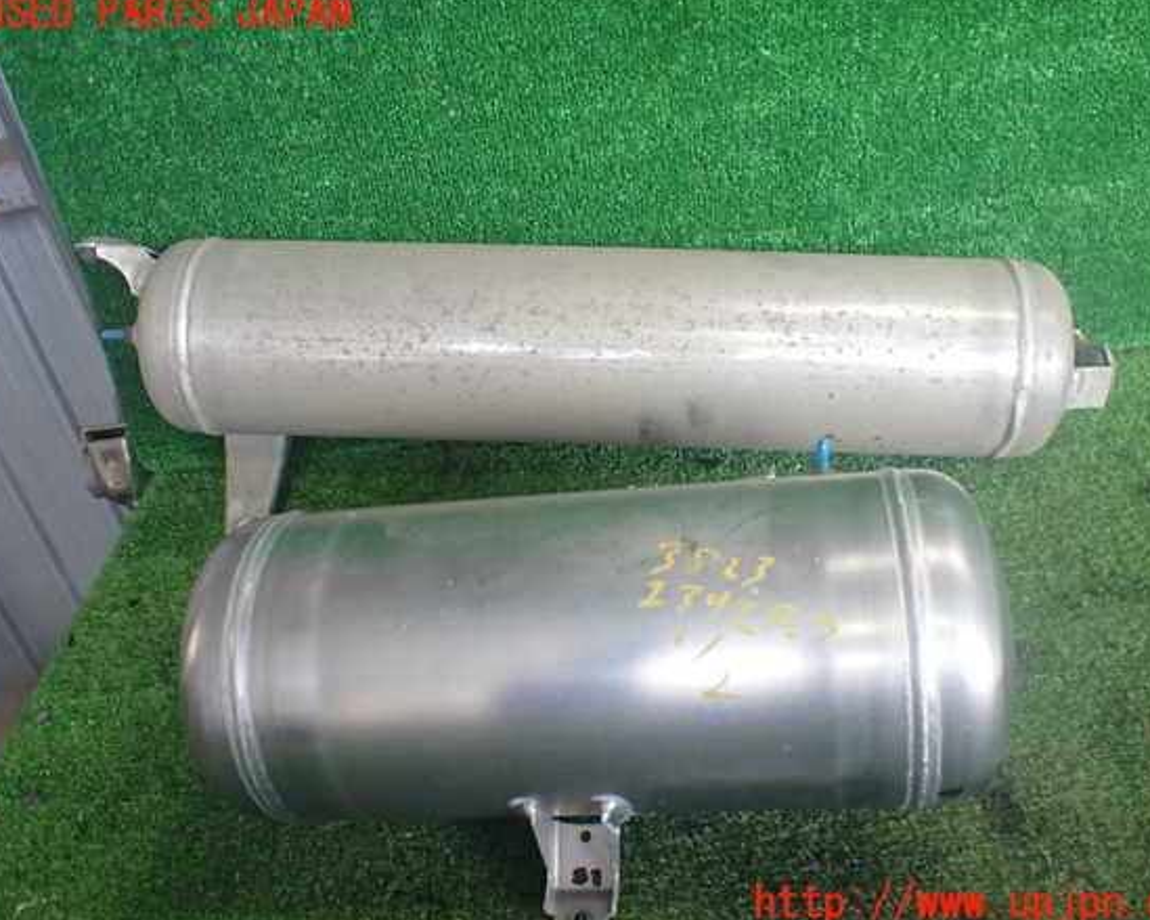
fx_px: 1089
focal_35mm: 32
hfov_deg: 55.7
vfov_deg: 45.8
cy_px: 459
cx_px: 599
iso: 400
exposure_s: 1/125
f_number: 2.3
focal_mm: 5.4
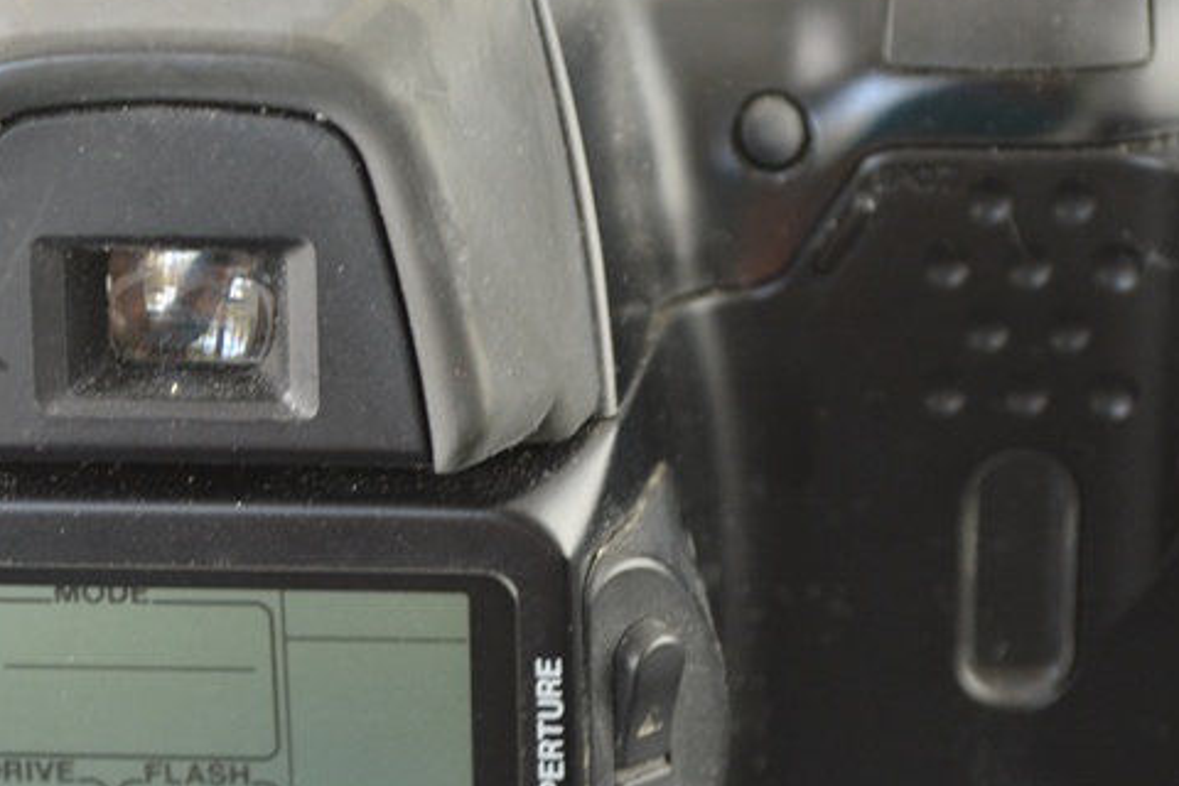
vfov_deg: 10.2
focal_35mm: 135
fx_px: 4421
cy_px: 523
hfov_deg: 15.2
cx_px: 491
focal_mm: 48
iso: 720
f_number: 5.3
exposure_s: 1/60
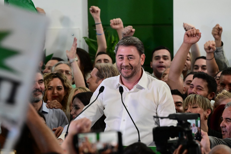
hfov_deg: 10.3
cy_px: 77
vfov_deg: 6.9
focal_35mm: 200
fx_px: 1283
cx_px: 116
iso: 8000
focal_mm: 200
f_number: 7.1
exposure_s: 1/500
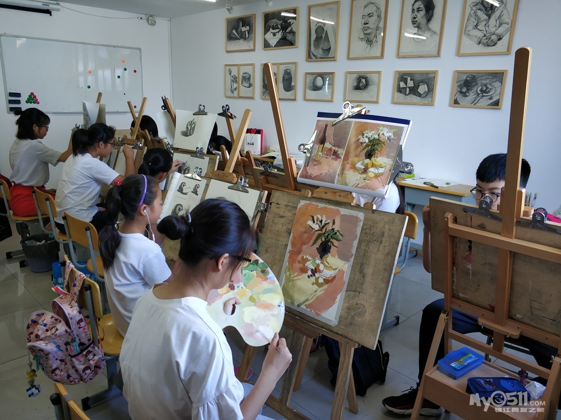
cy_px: 210
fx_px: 437
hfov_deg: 65.4
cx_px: 280
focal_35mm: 27
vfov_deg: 51.3
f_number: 1.8
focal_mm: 3.82
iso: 171
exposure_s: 1/33
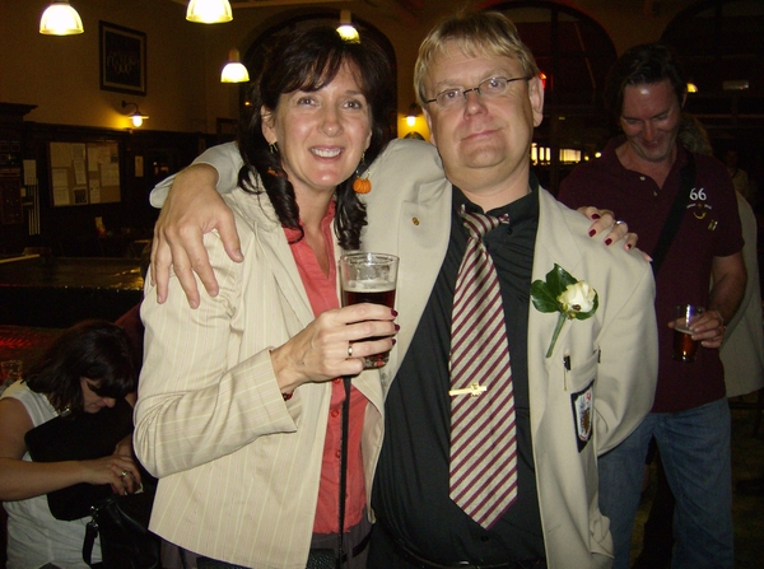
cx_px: 382
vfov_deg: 39.5
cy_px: 284
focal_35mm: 36
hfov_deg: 51.5
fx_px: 793
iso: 200
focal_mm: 6
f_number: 2.8
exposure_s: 1/60
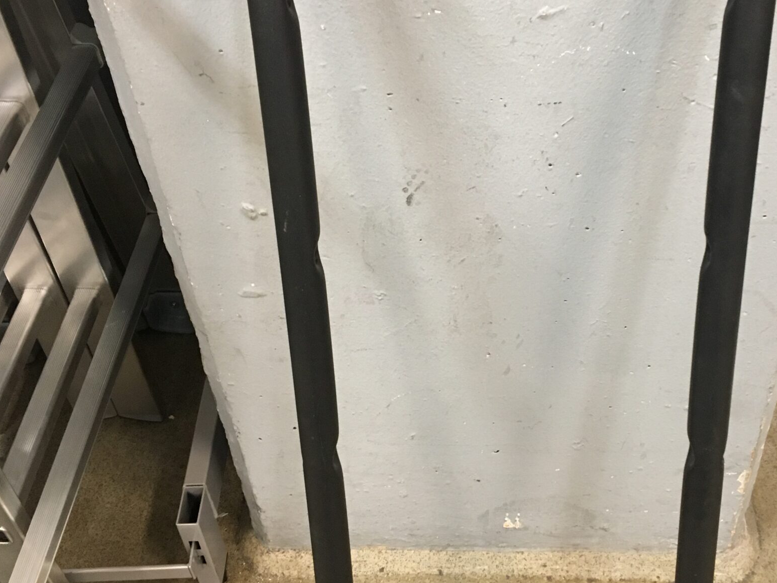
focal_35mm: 48
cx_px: 479
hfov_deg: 39.4
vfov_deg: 30.2
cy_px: 265
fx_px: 1077
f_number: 2.2
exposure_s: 1/33
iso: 160
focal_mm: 4.15
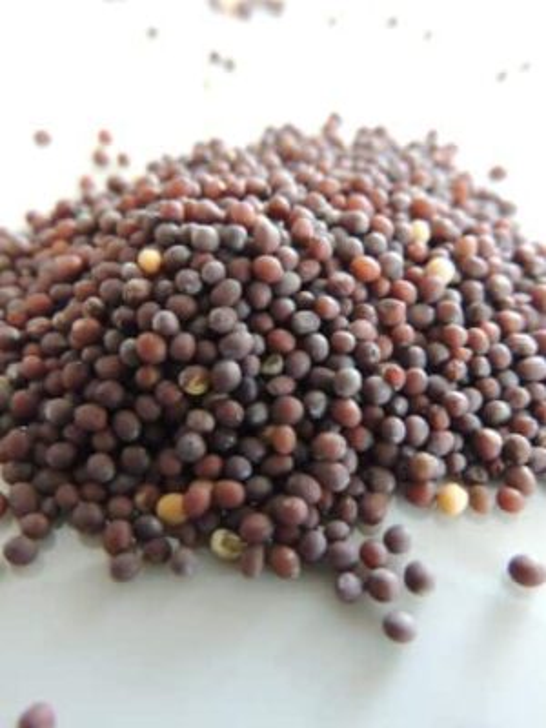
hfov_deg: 56.8
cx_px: 273
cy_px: 364
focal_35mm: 24
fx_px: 505
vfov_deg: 71.6
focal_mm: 4.3
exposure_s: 1/25
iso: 400
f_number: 3
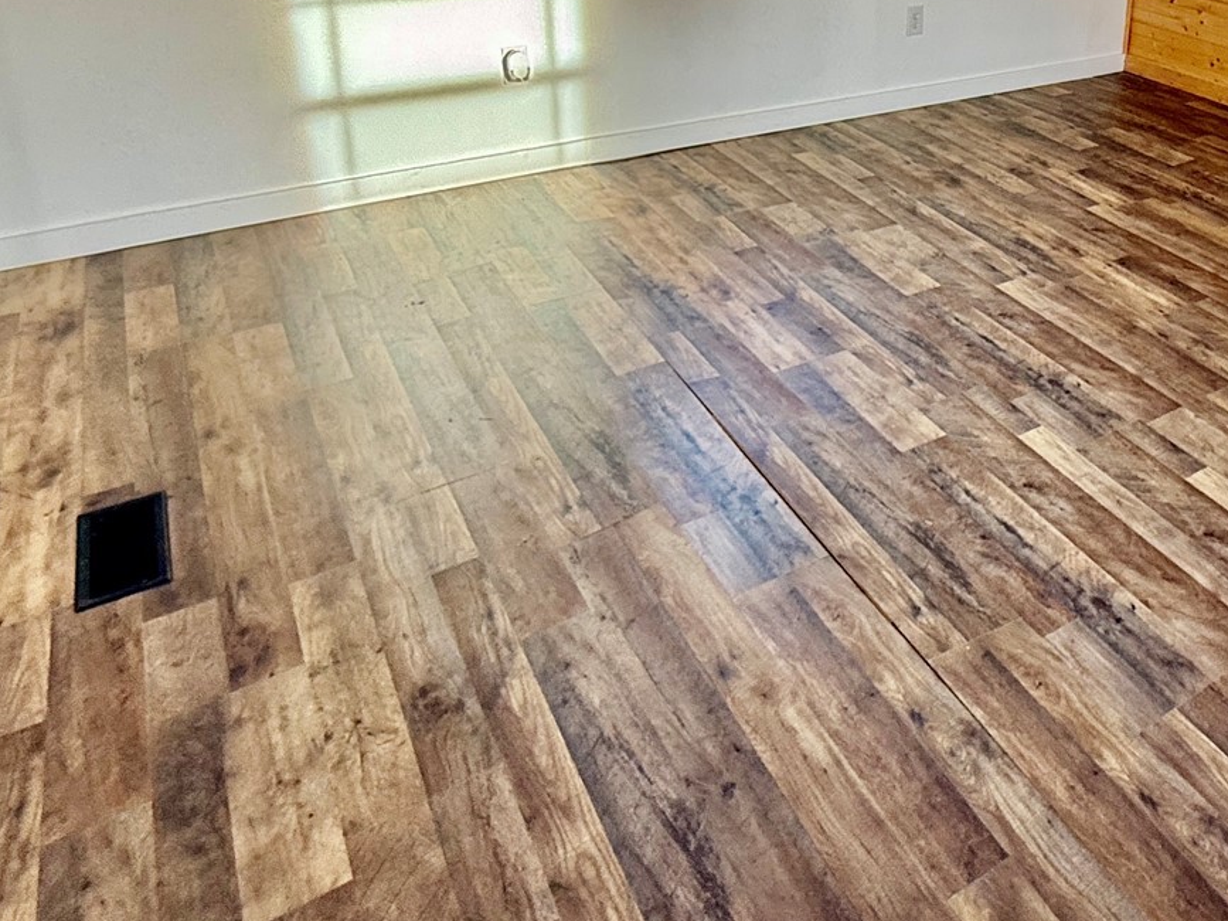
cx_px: 963
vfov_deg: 41.8
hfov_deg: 54.8
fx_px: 1100
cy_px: 92
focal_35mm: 31
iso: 125
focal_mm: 2.22
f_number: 2.2
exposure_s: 1/120
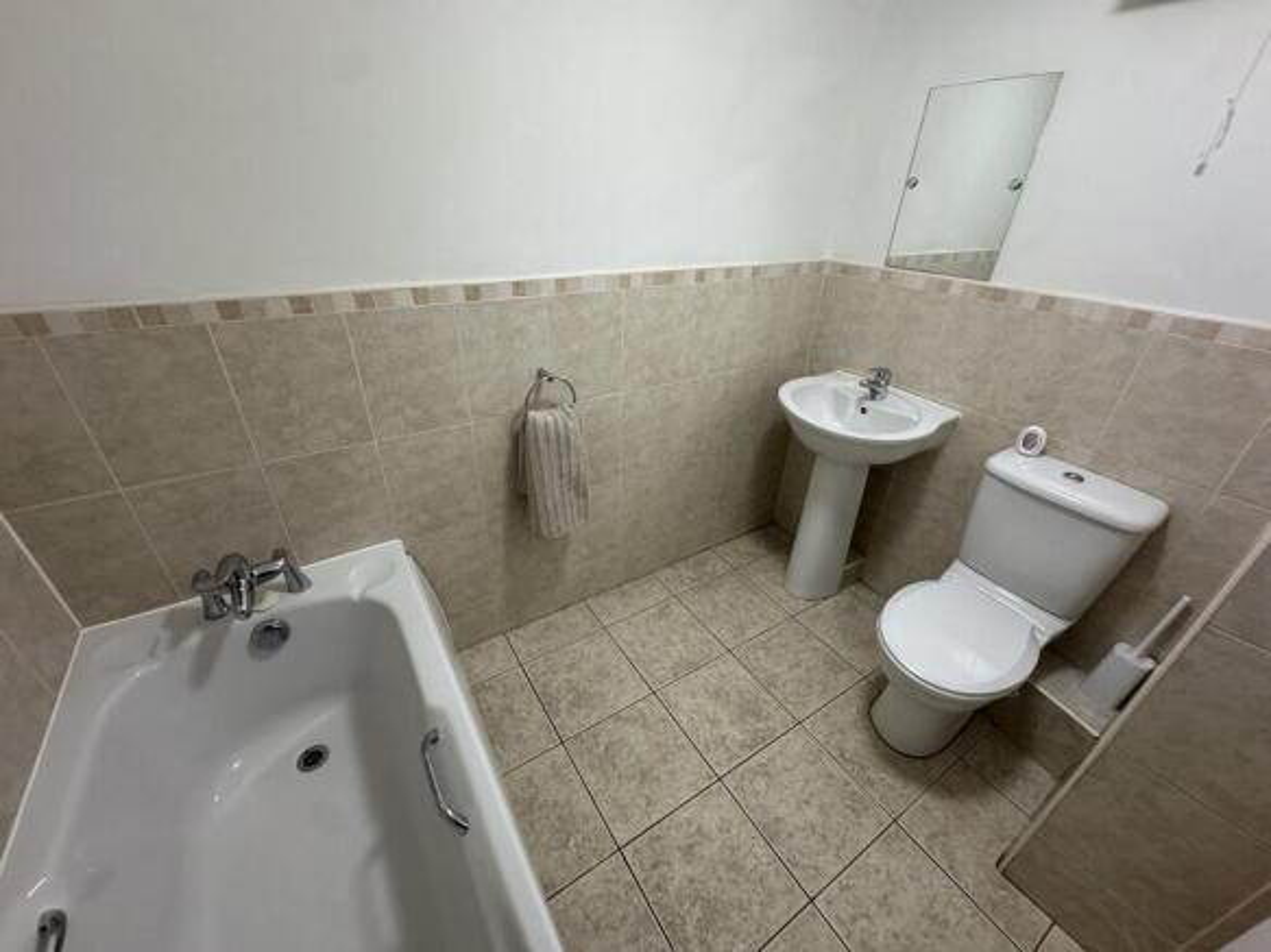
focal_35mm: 14
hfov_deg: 102.1
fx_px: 514
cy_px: 476
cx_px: 636
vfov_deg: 85.7
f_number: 2.2
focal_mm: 2.22
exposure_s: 1/100
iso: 320
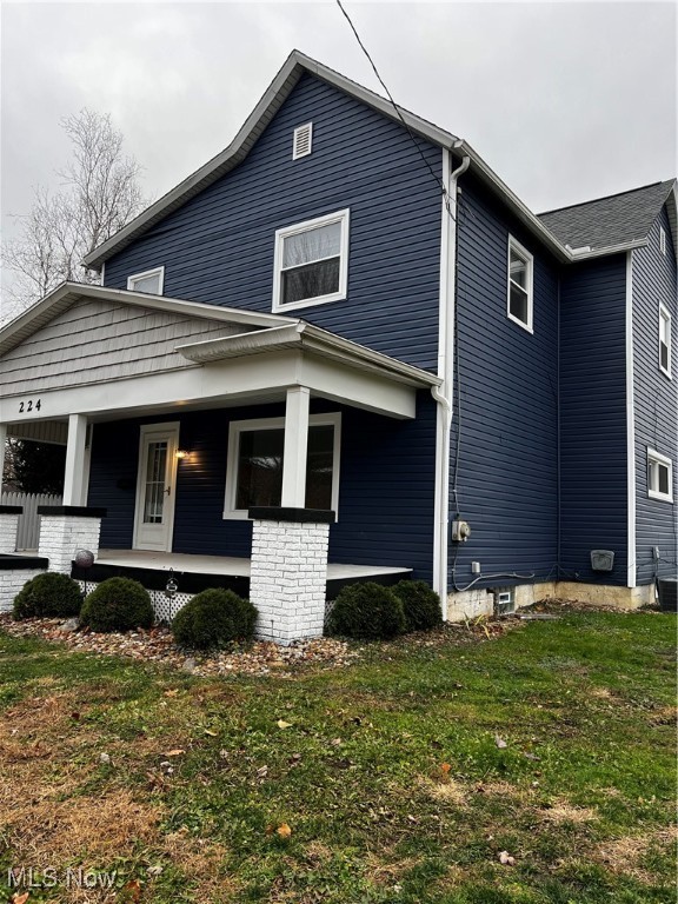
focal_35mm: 26
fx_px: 679
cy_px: 452
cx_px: 339
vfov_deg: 67.3
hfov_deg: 53.1
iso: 50
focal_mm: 5.7
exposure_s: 1/132
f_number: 1.5
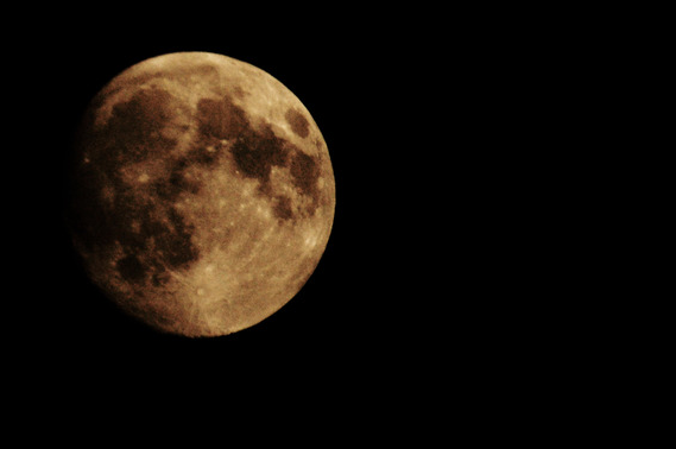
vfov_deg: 0.9
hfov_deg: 1.3
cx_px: 58
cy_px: 83
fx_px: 29672
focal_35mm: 1582
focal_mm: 500
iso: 1600
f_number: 29
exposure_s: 1/60
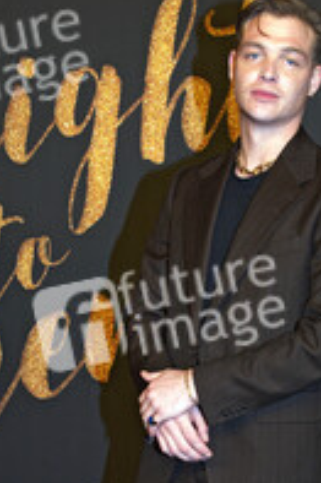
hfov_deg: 21.4
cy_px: 436
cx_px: 230
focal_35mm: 63
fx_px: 844
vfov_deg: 30.5
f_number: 6.3
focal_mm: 31
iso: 800
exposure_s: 1/250
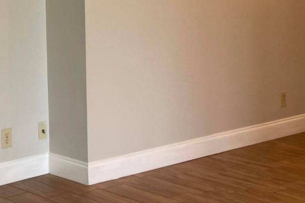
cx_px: 72
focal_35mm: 105
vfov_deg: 12.9
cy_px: 14
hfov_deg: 19.3
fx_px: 889
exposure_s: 1/120
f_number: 1.6
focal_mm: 4.2
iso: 80
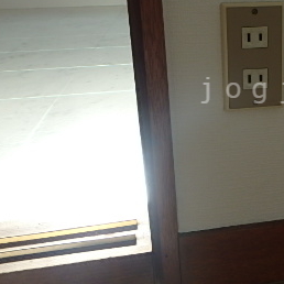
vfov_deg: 36.3
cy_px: 90
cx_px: 276
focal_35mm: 46
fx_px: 427
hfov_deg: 33.9
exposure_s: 1/160
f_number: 3.5
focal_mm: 3.7
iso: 125
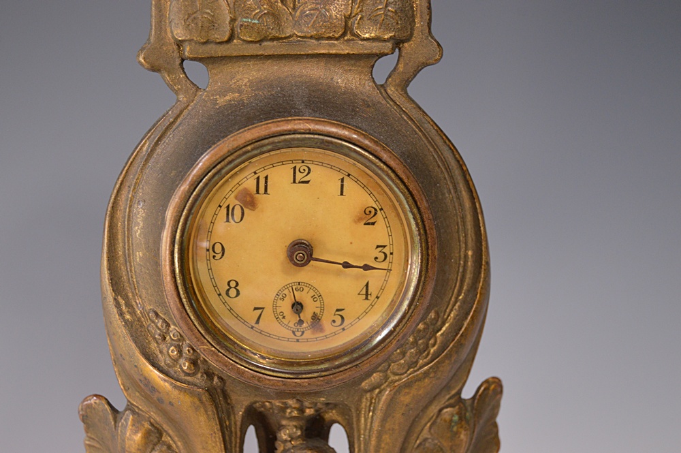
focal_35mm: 82
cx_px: 340
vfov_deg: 16.5
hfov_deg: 24.6
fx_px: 1559
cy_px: 226
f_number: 5.6
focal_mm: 55
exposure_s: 1/60
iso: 720
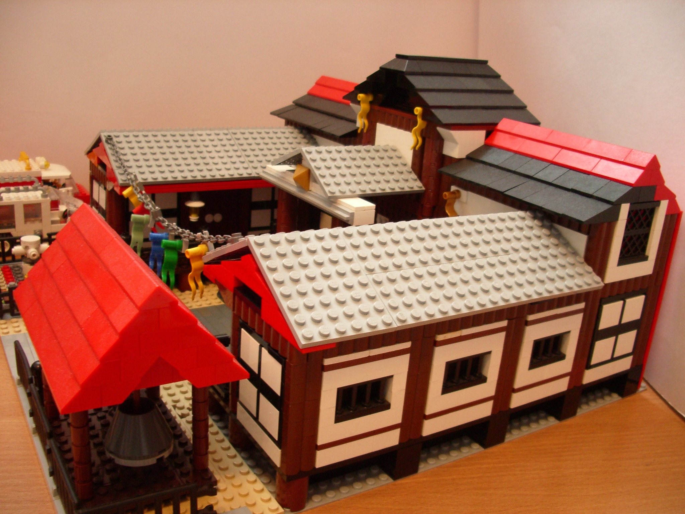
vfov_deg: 40.7
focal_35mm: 35
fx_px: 693
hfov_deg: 52.6
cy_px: 257
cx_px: 342
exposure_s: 1/8
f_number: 2.6
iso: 200
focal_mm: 5.8
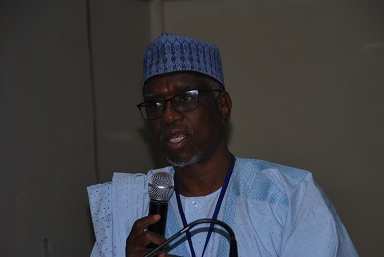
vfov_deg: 8.2
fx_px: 1795
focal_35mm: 168
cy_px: 128
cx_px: 192
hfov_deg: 12.2
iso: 200
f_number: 6
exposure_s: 1/60
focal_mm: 112
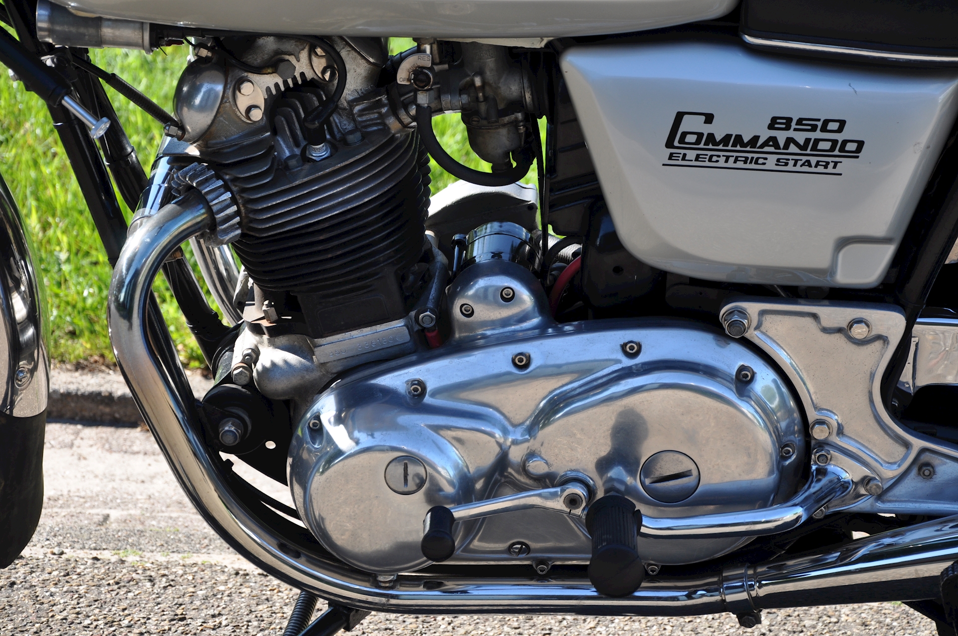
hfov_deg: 17.1
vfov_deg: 11.4
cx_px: 479
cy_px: 318
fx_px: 3189
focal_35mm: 120
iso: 200
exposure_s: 1/200
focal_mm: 80
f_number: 7.1
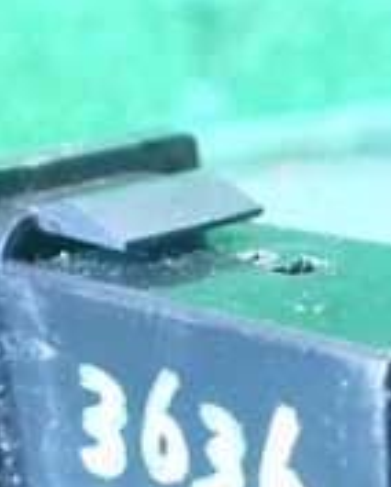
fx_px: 1430
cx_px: 336
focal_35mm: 99
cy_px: 476
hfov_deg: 15.4
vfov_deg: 18.9
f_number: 2.3
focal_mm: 5.4
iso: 1600
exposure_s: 1/25
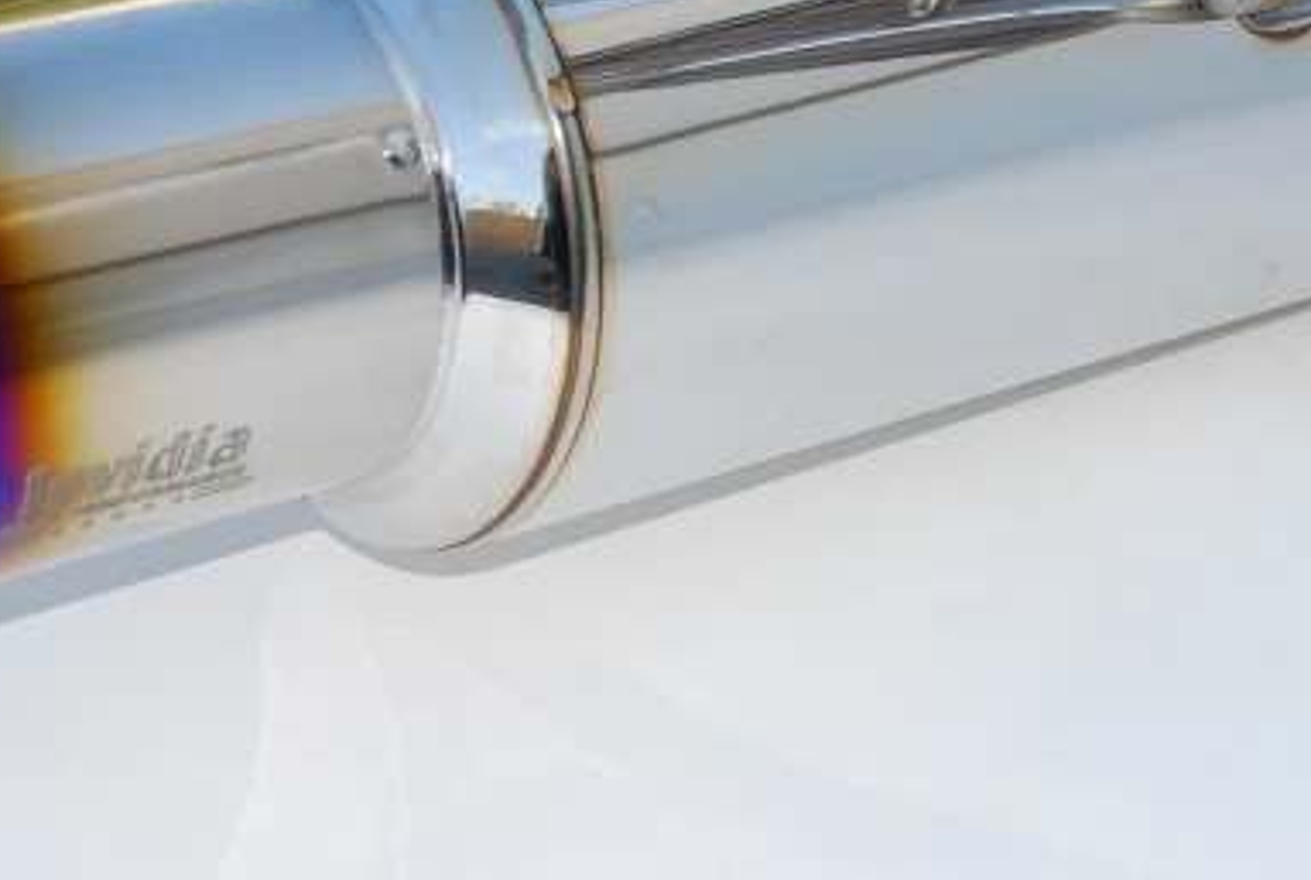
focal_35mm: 119
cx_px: 822
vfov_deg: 11.5
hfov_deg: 17.1
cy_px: 161
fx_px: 4342
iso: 100
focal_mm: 38
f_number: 5.6
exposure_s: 1/200
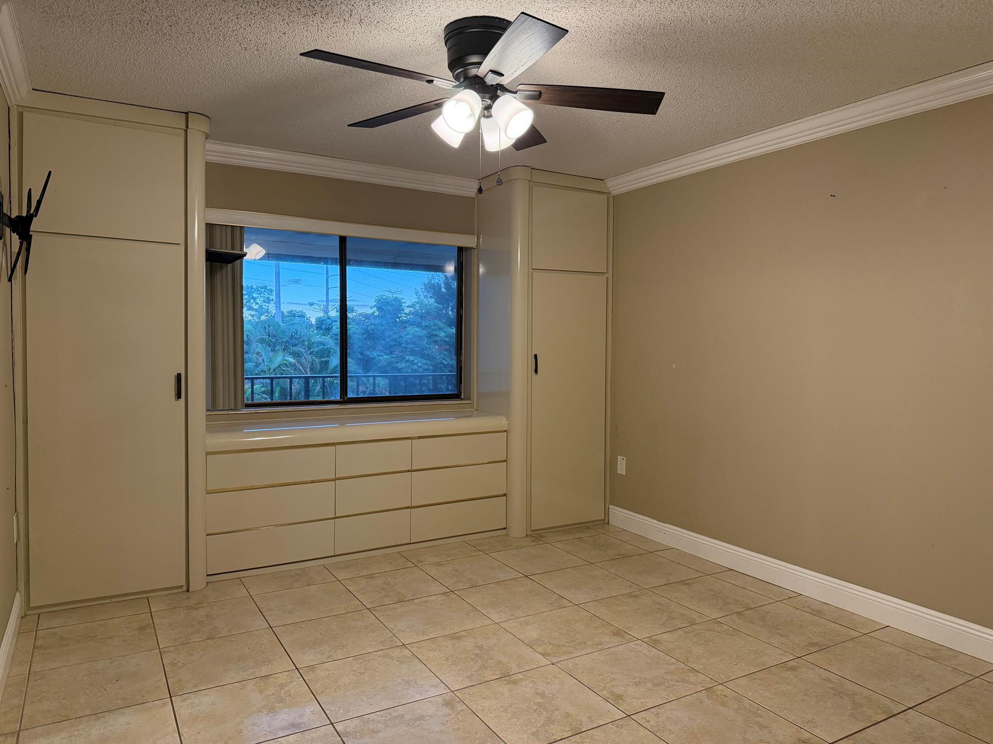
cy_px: 372
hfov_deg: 71.6
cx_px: 496
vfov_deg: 56.8
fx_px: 688
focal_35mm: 24
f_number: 1.78
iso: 320
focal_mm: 6.76
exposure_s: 1/120
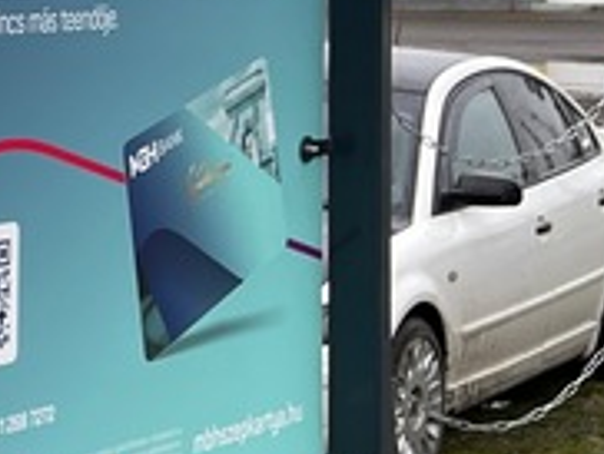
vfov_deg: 9.7
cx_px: -788
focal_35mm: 152
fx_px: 2656
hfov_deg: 11.1
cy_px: -80
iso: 50
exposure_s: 1/599
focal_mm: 5.1
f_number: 1.6
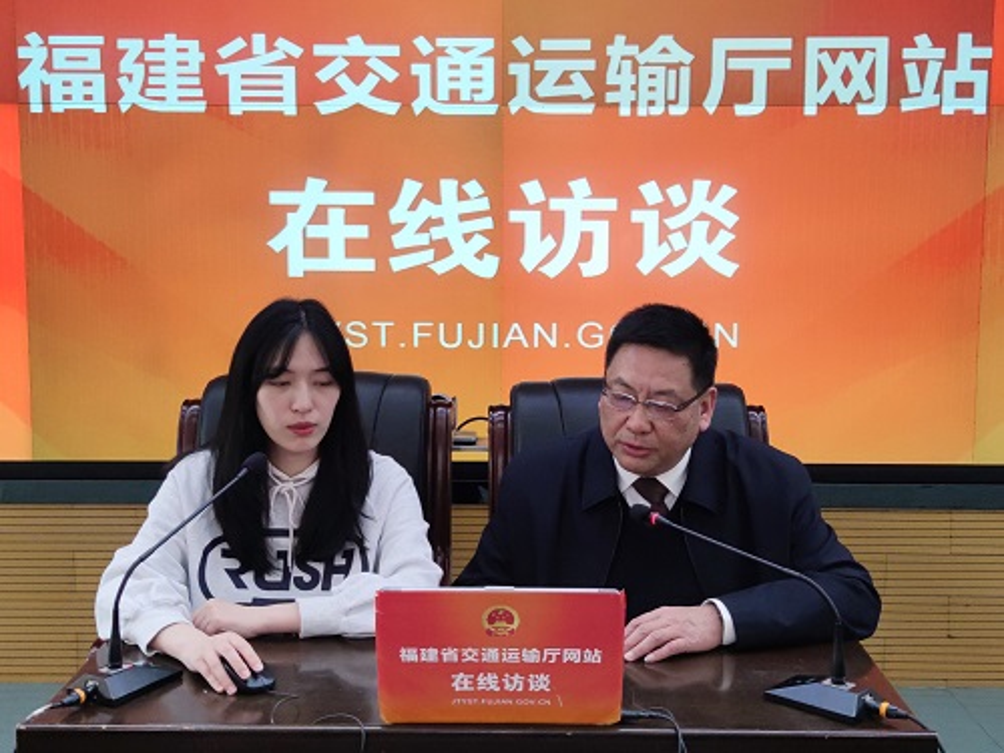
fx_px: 1305
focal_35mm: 45
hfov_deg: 42.1
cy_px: 376
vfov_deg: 32.2
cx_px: 502
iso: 274
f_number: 1.69
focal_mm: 6.72
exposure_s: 1/45
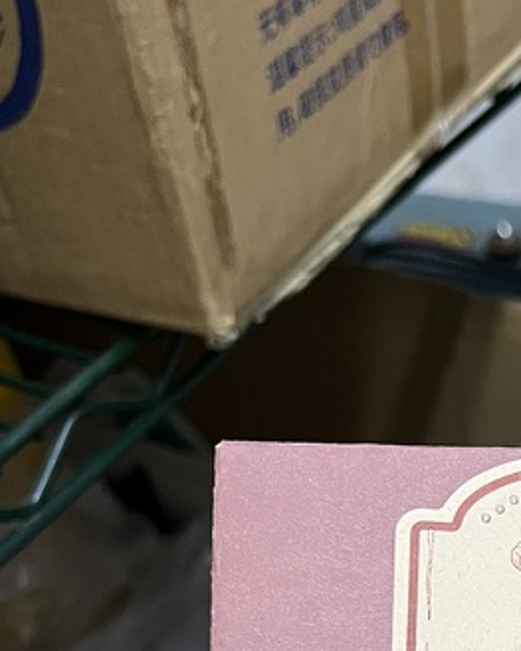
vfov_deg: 22.5
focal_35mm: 79
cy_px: 758
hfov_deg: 18.1
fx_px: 1523
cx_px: 683
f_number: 1.6
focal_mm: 5.1
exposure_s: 1/50
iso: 200
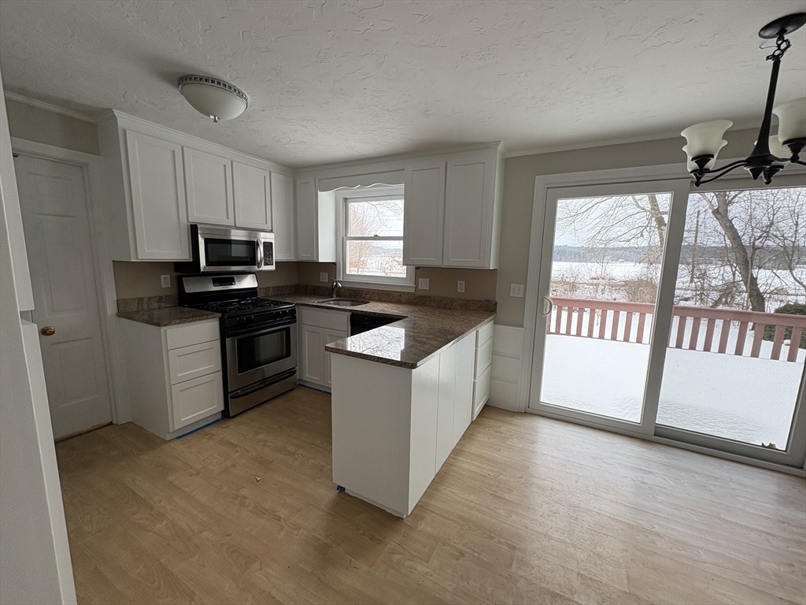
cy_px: 302
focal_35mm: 14
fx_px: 326
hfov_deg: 102.1
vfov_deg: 85.7
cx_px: 403
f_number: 2.2
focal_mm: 2.22
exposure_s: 1/133
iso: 80
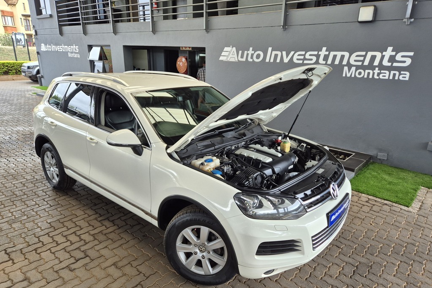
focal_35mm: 24
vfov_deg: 53.1
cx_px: 216
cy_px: 152
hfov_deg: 73.8
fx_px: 288
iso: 64
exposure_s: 1/180
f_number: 1.8
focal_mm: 5.4
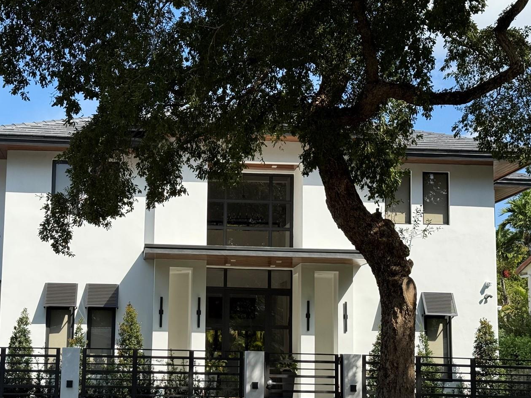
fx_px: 936
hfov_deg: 31.6
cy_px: 236
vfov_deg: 24.0
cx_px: 202
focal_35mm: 61
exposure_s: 1/3378
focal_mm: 6.76
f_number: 1.78
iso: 64
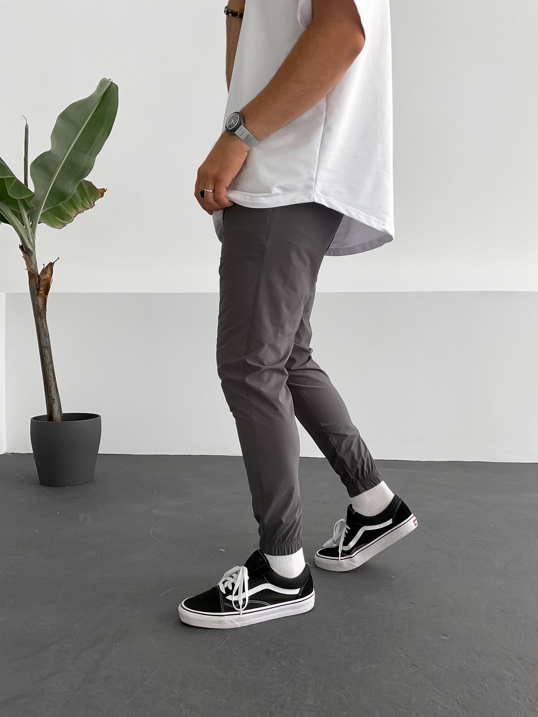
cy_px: 358
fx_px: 601
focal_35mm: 29
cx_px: 269
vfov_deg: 61.7
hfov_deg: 48.2
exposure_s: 1/120
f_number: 1.8
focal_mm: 3
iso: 50
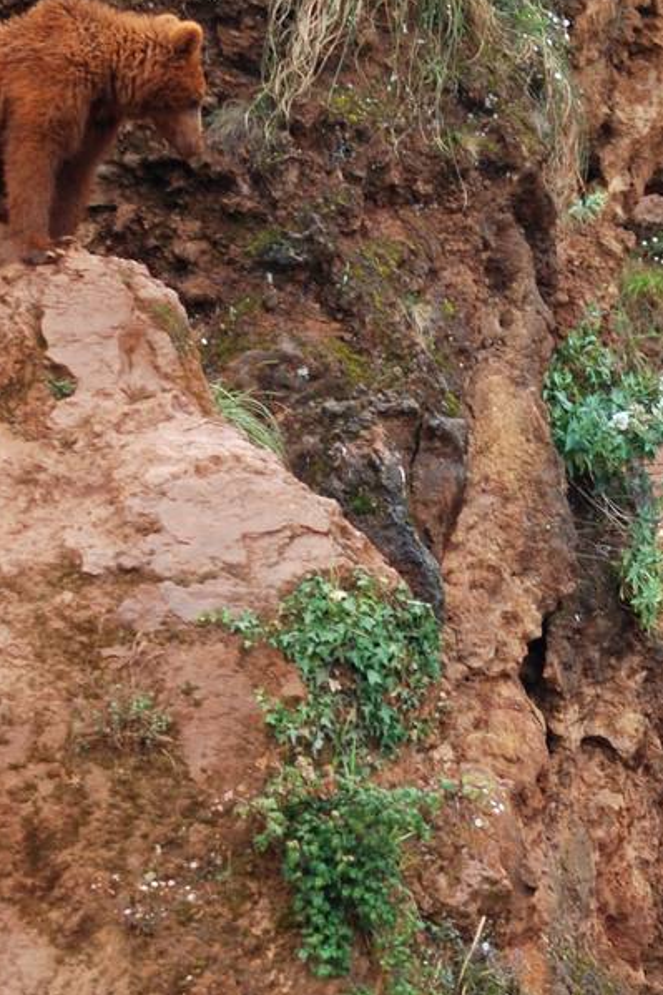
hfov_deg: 4.9
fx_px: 7767
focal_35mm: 281
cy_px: 869
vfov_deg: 7.3
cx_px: 607
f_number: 4
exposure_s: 1/160
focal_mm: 70
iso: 200
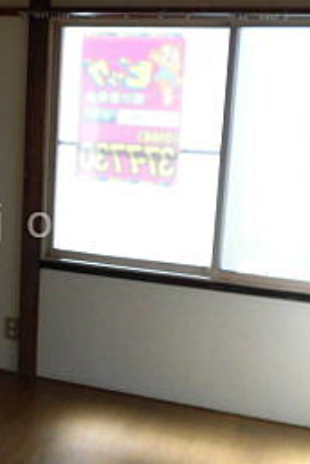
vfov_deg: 32.4
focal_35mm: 62
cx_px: -20
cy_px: 225
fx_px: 801
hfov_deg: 21.0
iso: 100
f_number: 3.1
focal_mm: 4.3
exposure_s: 1/100
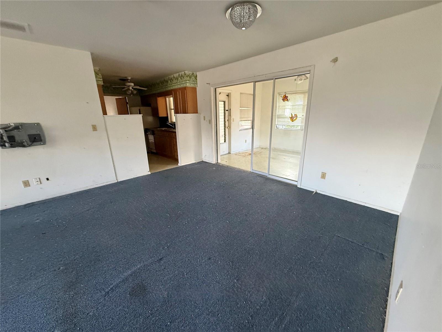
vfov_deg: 85.7
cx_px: 221
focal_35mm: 14
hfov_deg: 102.1
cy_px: 166
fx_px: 179
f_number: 2.2
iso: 400
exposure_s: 1/68
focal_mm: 2.22
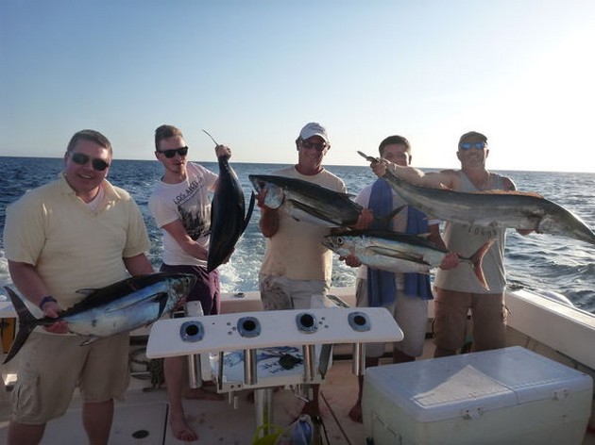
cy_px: 222
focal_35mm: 28
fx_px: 481
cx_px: 298
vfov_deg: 49.7
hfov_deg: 63.5
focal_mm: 4.9
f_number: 3.3
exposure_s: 1/800
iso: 160
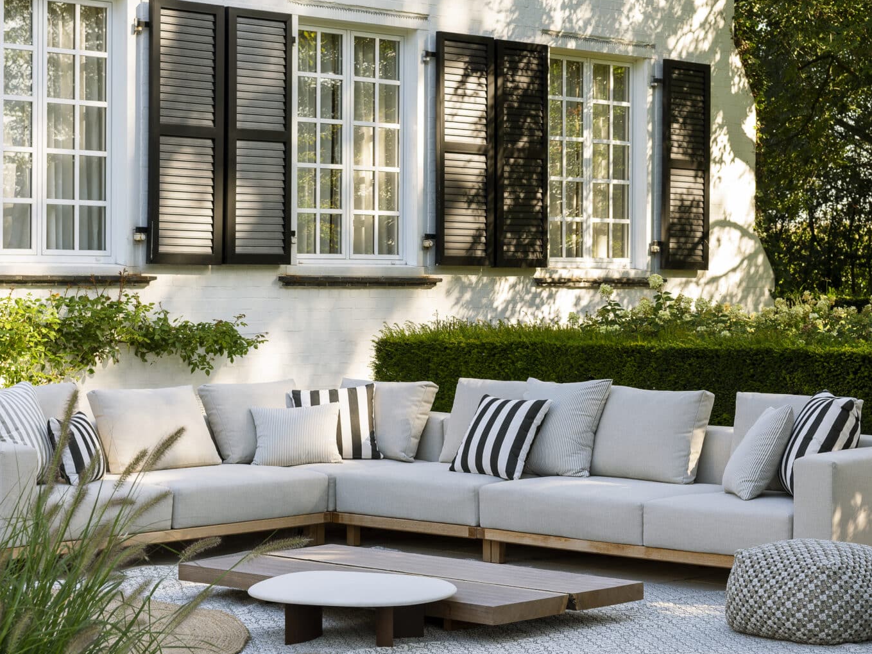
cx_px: 434
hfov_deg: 22.5
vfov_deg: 17.0
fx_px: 2191
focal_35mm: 87
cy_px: 250
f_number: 8
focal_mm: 60
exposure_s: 1/50
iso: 100
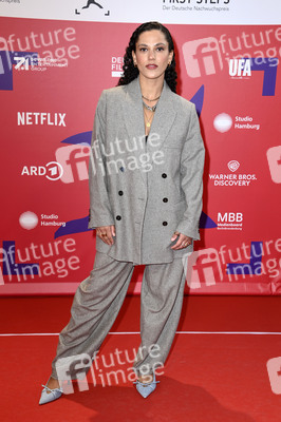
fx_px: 680
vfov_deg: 34.5
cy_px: 211
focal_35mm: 58
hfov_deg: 23.3
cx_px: 140
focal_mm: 58
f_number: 6.3
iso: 640
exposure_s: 1/250
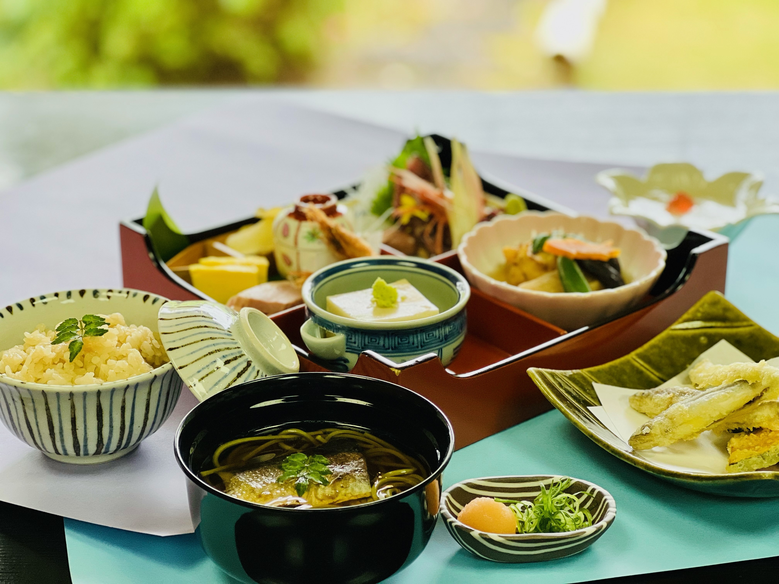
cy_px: 292
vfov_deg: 19.1
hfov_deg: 25.3
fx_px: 1733
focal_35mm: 77
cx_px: 390
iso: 200
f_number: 2.8
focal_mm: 9
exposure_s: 1/120
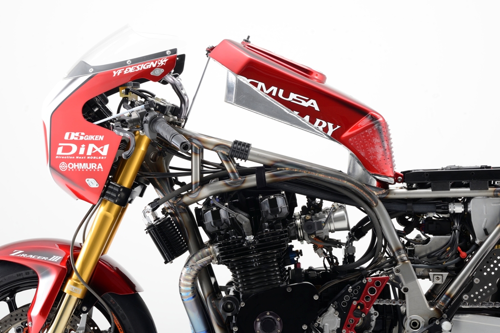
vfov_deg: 10.2
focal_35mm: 135
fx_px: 1875
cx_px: 250
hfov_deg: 15.2
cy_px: 166
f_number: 13
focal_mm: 135
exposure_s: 1/125
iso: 160
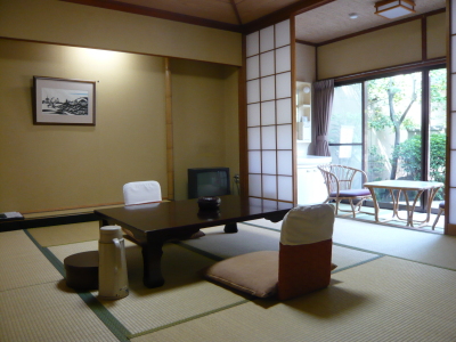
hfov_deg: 63.4
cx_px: 228
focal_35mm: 28
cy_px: 171
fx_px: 369
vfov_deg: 49.7
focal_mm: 4.6
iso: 200
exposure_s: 1/15
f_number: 2.8
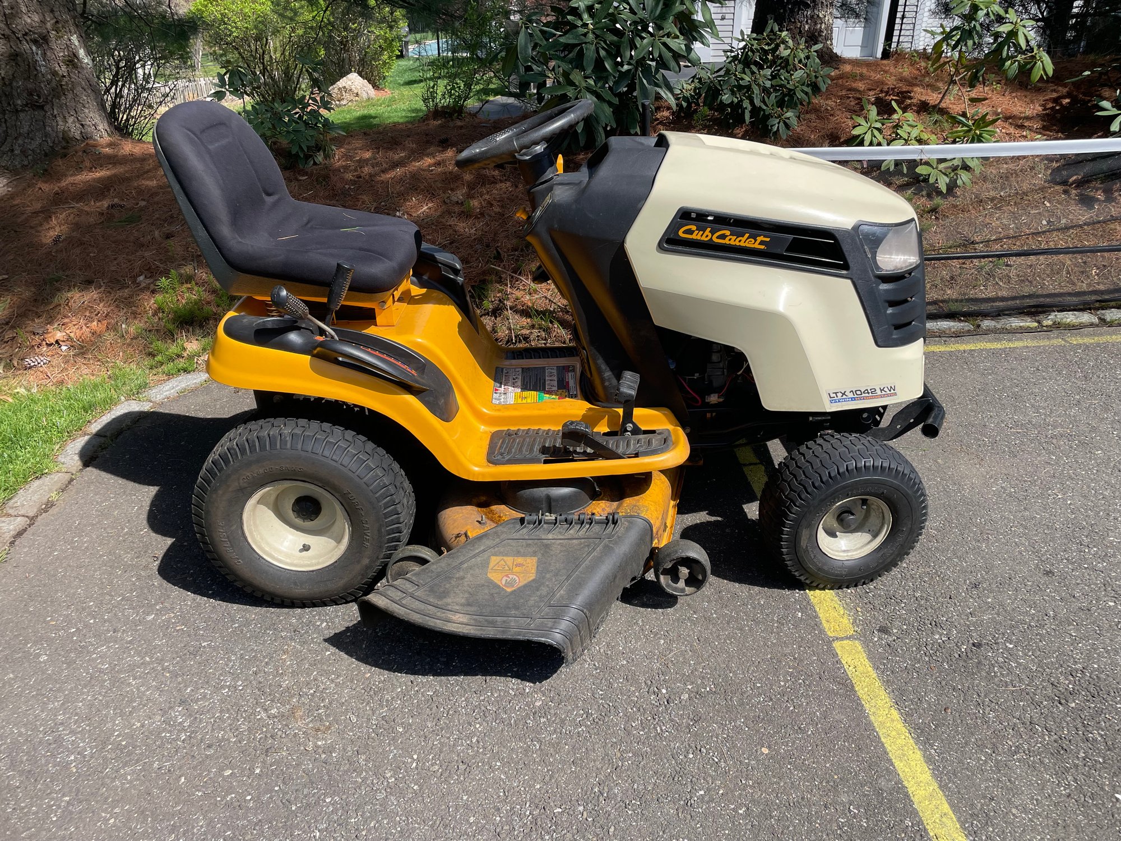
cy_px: 420
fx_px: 842
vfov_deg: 53.1
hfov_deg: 67.3
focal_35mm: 26
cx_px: 560
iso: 32
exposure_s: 1/2092
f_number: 1.6
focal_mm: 4.2
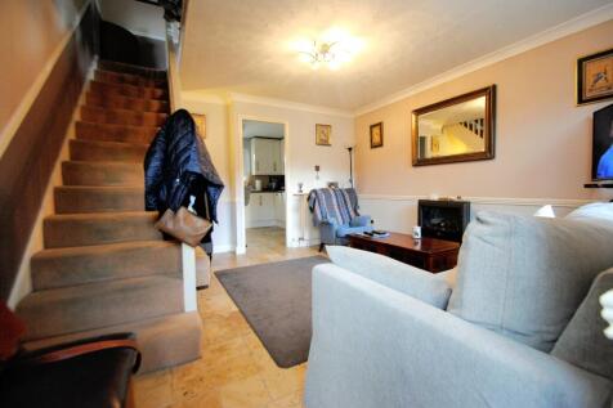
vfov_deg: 77.3
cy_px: 204
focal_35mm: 15
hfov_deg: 100.4
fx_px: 255
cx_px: 306
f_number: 3.5
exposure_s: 1/30
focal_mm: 10
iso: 560
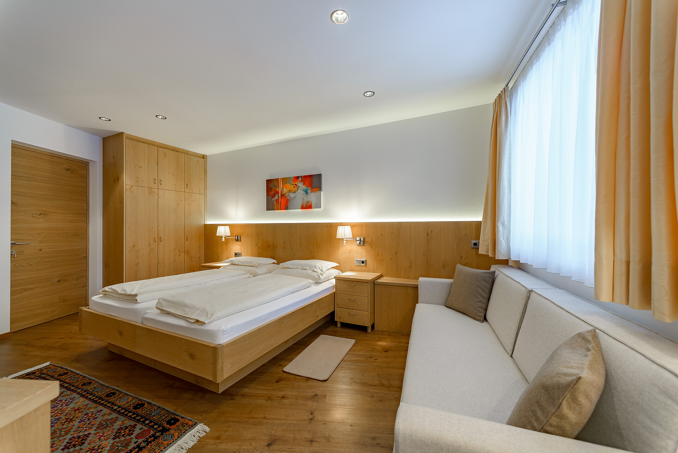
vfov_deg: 81.3
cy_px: 226
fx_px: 264
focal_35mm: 14
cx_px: 339
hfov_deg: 104.2
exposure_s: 1/15
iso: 100
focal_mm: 14
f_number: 8
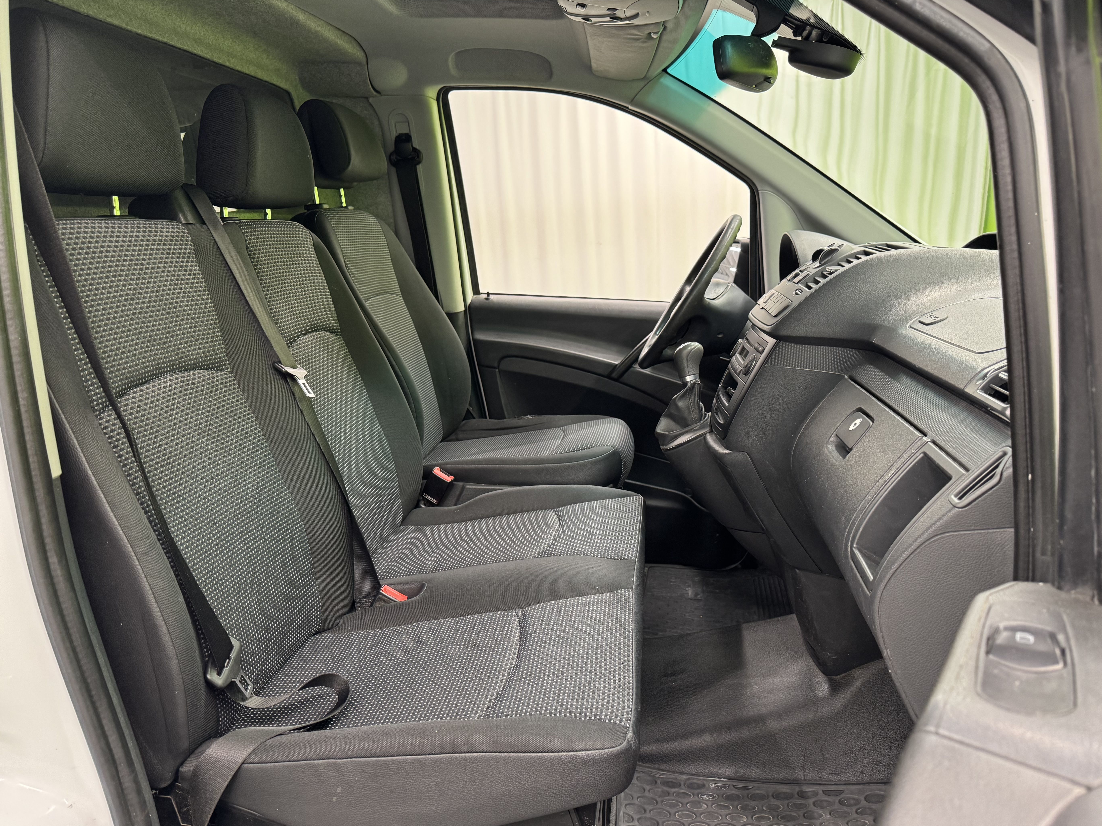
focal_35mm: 25
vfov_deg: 54.9
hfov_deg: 69.4
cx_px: 552
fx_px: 796
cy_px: 428
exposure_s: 1/50
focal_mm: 6.76
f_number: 1.78
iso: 250
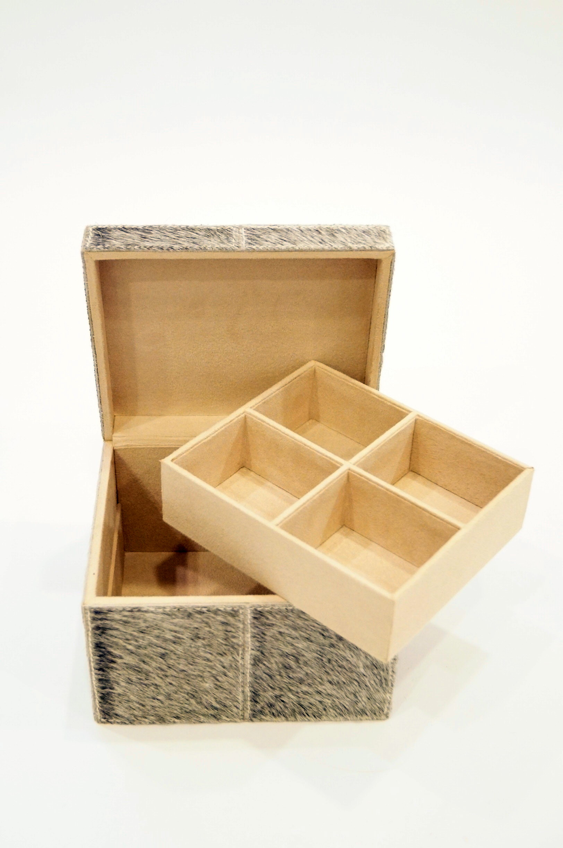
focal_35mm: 45
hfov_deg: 29.8
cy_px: 424
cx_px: 282
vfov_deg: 43.7
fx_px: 1059
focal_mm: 30
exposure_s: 1/50
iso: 3200
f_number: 4.5
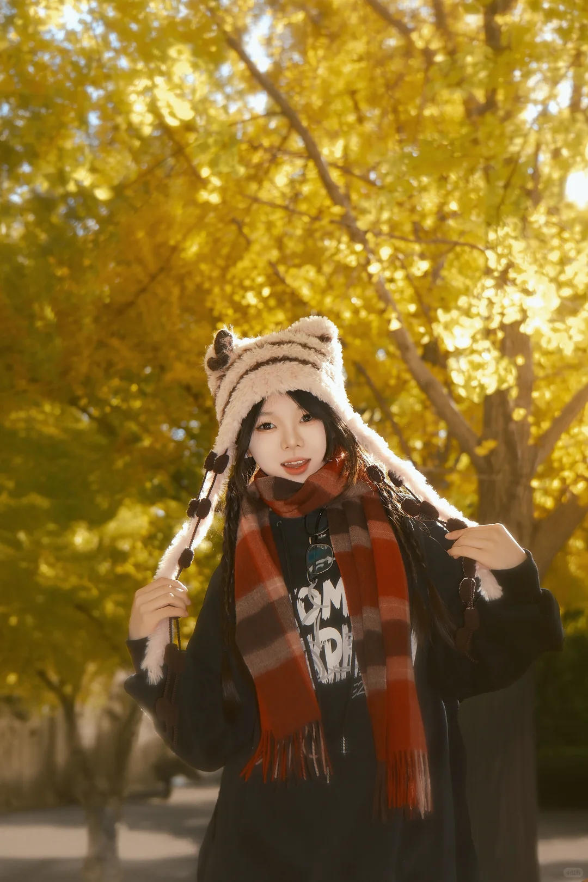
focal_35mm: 54
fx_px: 1323
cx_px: 294
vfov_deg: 36.9
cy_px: 441
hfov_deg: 25.1
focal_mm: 36.1
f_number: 3.2
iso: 160
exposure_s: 1/200
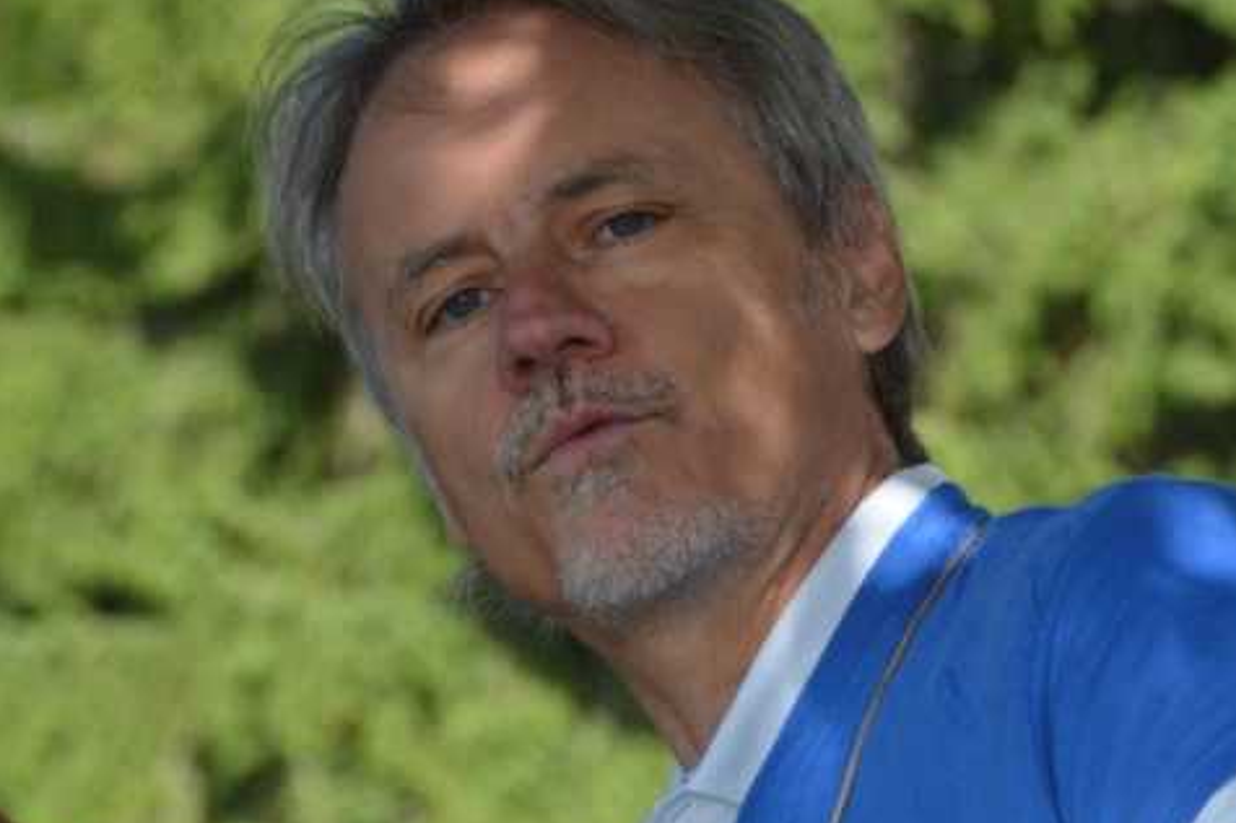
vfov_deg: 3.1
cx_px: 893
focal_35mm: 438
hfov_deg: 4.7
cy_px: 367
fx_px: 15032
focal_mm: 200
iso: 640
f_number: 13
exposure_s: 1/200
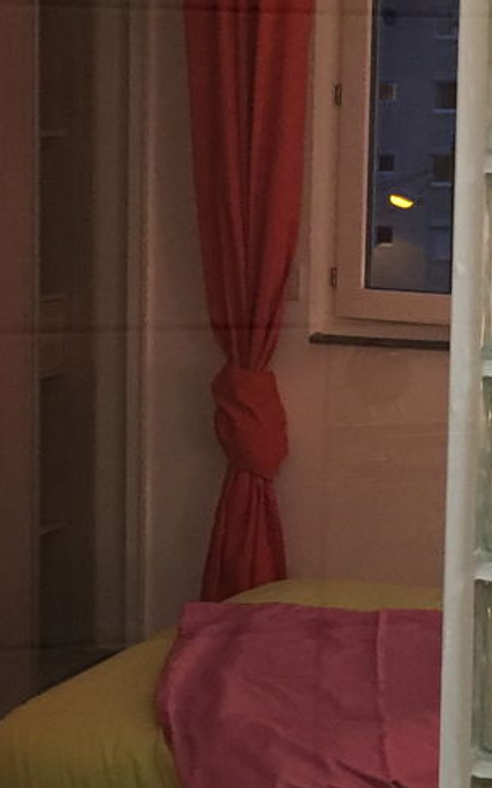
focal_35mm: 101
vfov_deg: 20.6
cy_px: 417
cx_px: 123
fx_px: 2169
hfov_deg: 12.9
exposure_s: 1/33
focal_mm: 4.15
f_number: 2.2
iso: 250
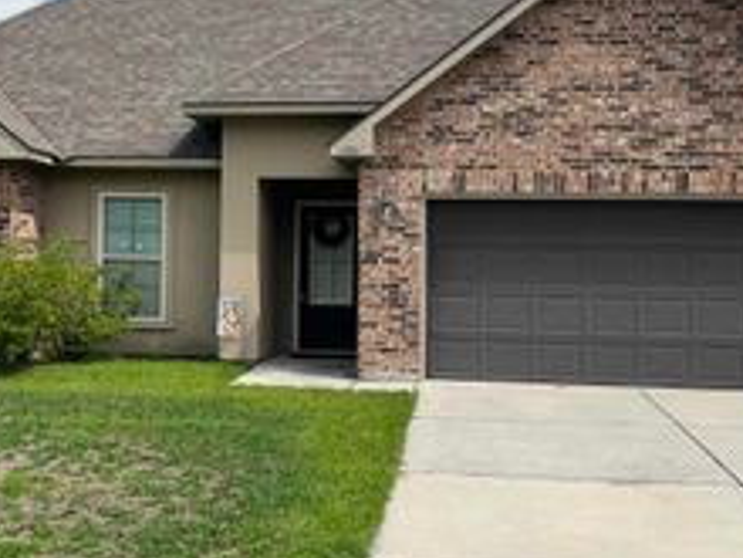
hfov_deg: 32.6
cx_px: 284
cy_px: 238
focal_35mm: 59
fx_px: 1266
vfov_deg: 24.8
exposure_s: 1/4630
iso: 50
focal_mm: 5.7
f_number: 1.5
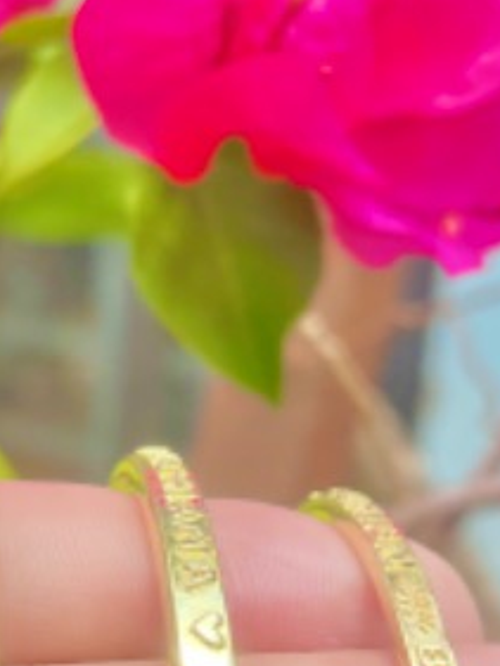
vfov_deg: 26.3
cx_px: 100
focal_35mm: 74
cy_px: 393
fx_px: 1424
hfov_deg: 19.7
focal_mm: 5.1
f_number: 1.6
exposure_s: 1/1067
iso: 50
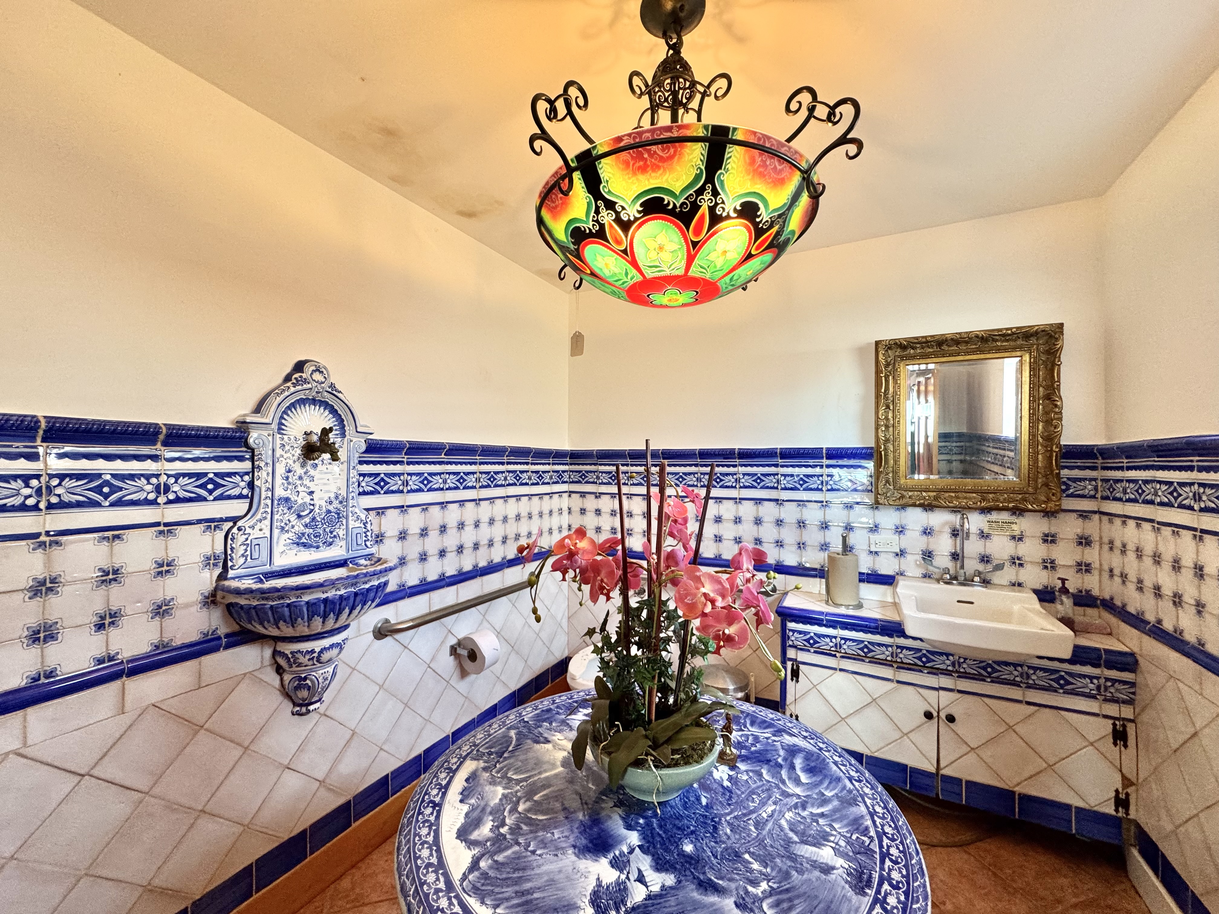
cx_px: 610
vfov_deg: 85.7
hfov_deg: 102.1
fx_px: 493
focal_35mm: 14
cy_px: 457
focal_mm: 2.22
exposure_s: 1/60
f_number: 2.2
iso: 200
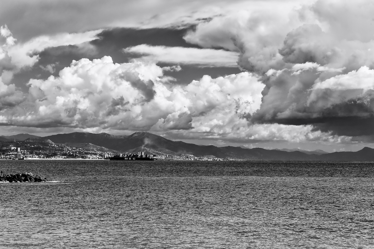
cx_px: 187
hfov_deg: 23.9
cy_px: 124
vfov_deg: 16.1
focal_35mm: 85
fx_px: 883
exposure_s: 1/320
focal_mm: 85
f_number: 11
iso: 400
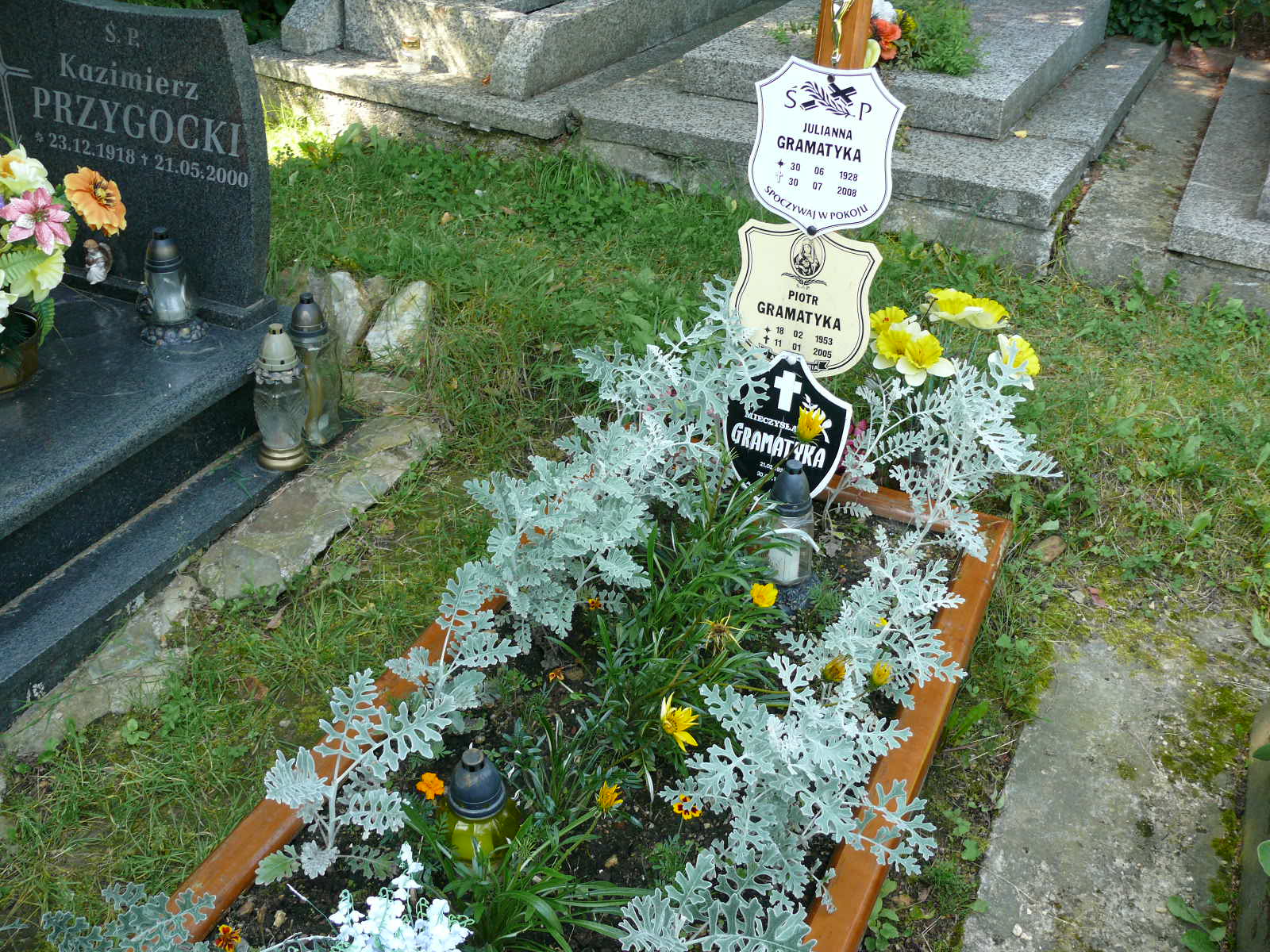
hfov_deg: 52.6
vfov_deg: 40.7
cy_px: 476
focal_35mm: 35
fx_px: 1284
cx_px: 635
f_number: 2.8
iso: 100
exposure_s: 1/100
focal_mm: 7.4
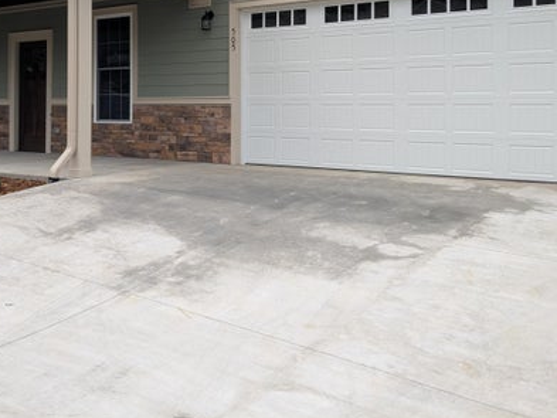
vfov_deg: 32.0
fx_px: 708
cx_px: 228
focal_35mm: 44
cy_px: 84
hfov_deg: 42.8
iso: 56
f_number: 1.73
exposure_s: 1/731
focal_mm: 4.38
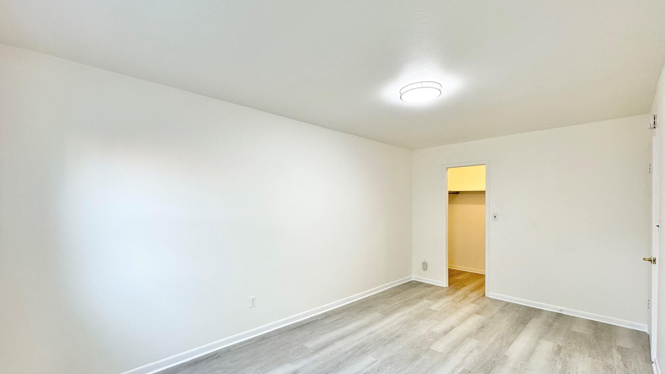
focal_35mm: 16
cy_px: 207
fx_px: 282
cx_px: 323
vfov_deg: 66.9
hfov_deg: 99.3
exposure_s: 1/60
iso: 200
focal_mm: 2.22
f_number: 2.2
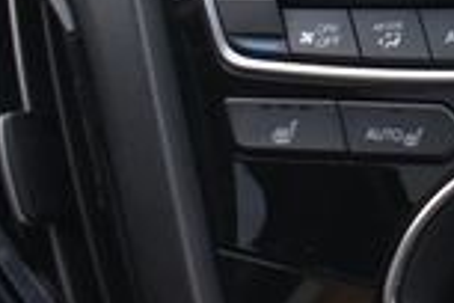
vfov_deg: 11.8
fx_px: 1425
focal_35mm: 113
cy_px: -102
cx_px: 680
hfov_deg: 16.5
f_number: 3.5
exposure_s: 1/200
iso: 800
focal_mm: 18
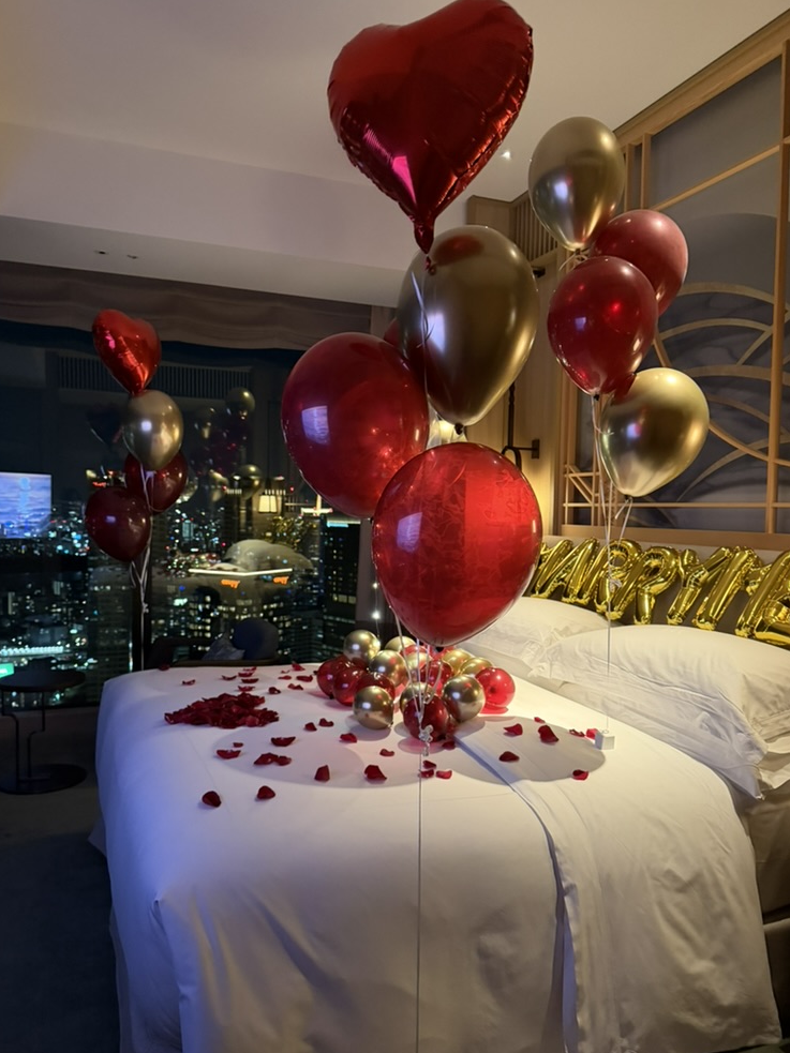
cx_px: 385
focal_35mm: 25
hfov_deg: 54.9
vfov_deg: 69.4
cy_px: 546
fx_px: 761
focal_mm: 6.76
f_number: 1.78
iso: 800
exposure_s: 1/43
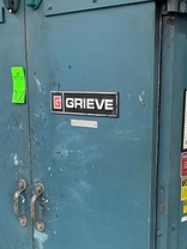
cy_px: 189
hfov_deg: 24.2
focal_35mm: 60
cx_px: 134
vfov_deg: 31.6
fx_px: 432
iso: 200
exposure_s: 1/60
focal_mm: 4.25
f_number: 1.8
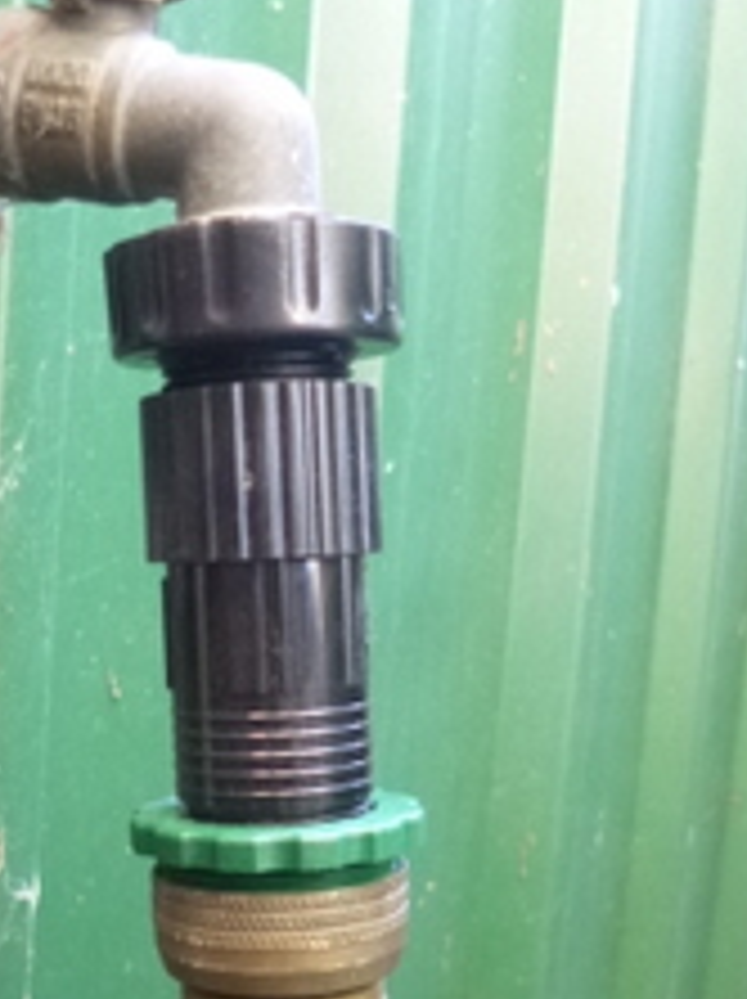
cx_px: 166
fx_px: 1499
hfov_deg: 27.5
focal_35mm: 52
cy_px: 644
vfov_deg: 36.6
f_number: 2.5
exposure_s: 1/25
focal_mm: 4.3
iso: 400
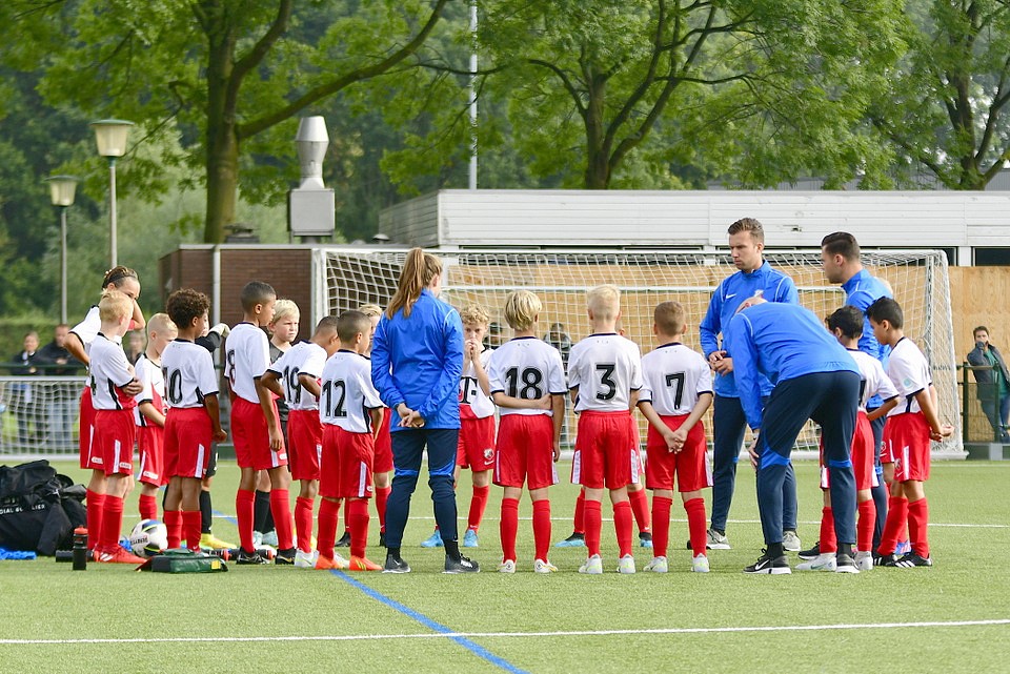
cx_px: 505
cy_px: 337
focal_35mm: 158
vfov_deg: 8.7
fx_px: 4421
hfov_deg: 13.0
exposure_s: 1/1000
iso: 160
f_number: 2.8
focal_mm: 105
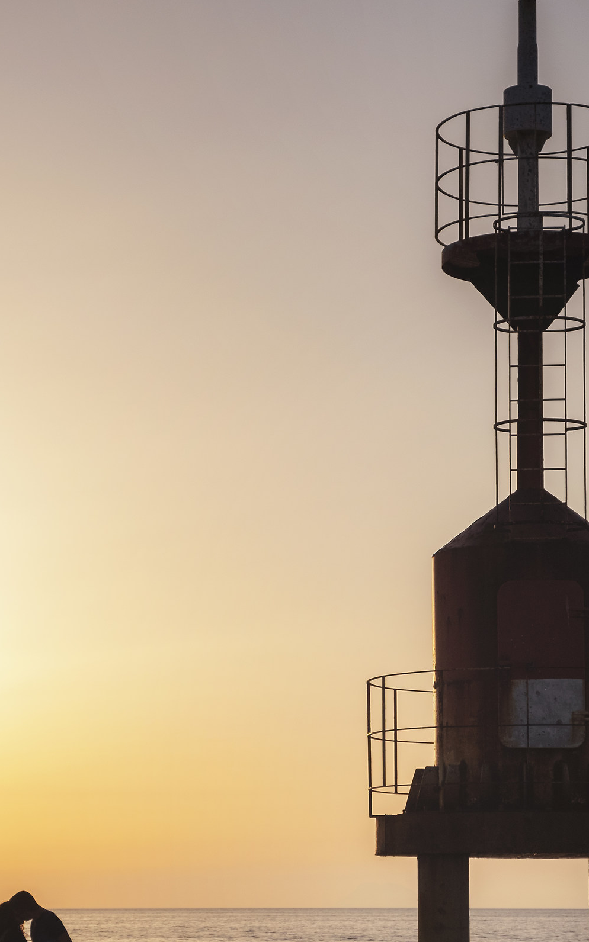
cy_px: 577
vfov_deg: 20.2
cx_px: 336
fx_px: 2646
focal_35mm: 103
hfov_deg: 12.7
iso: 400
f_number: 7.1
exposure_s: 1/1600
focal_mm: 44.4
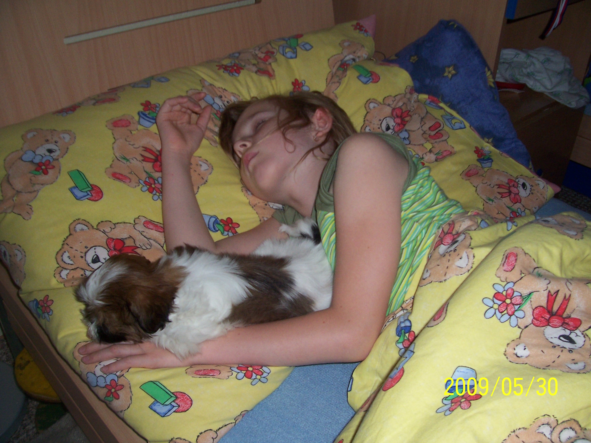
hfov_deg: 54.0
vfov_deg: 41.8
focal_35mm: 34
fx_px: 580
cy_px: 222
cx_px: 296
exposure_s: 1/60
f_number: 2.7
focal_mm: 5.6
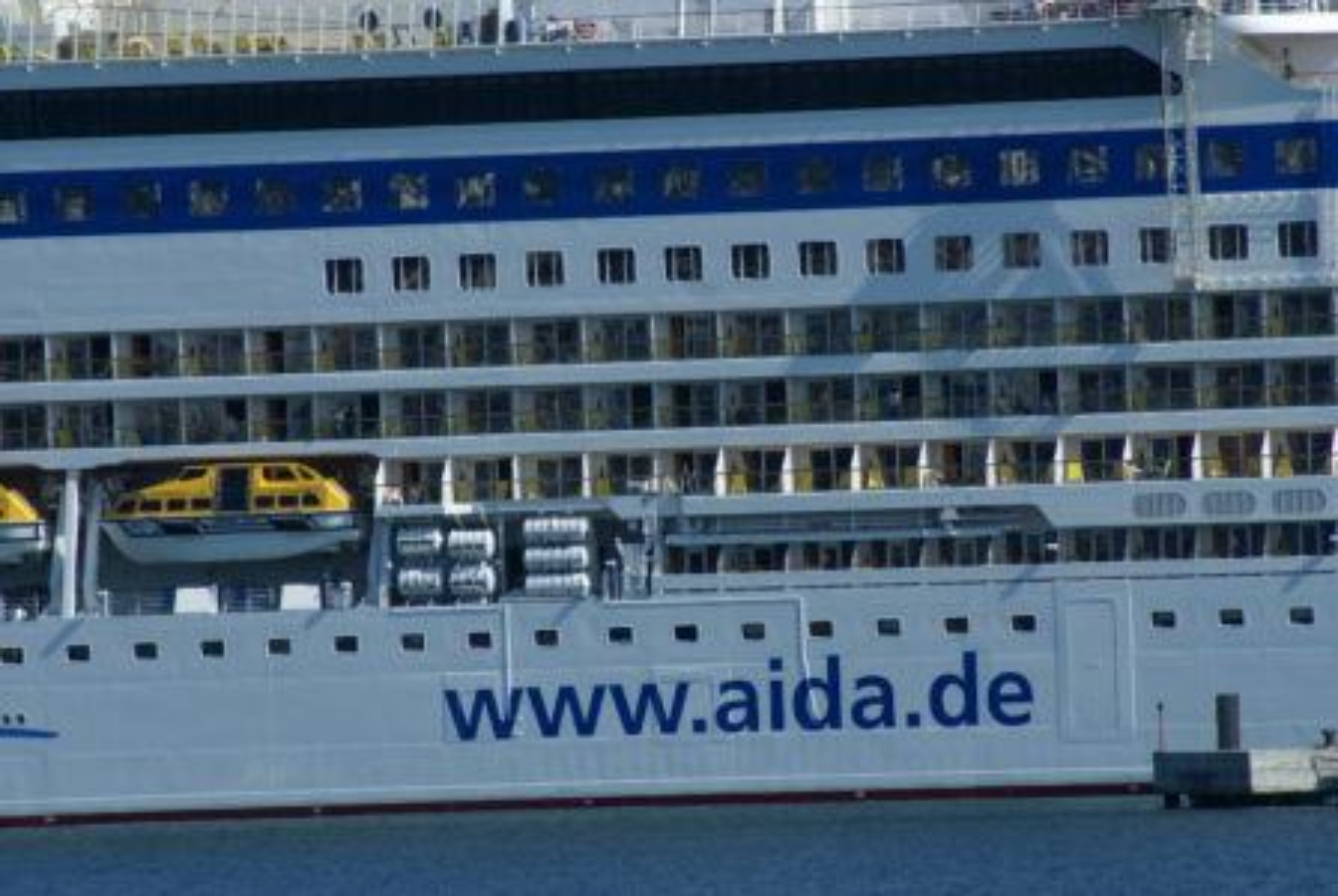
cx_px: 669
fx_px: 16747
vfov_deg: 3.1
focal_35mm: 450
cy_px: 448
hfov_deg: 4.6
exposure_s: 1/640
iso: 100
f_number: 9
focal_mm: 300
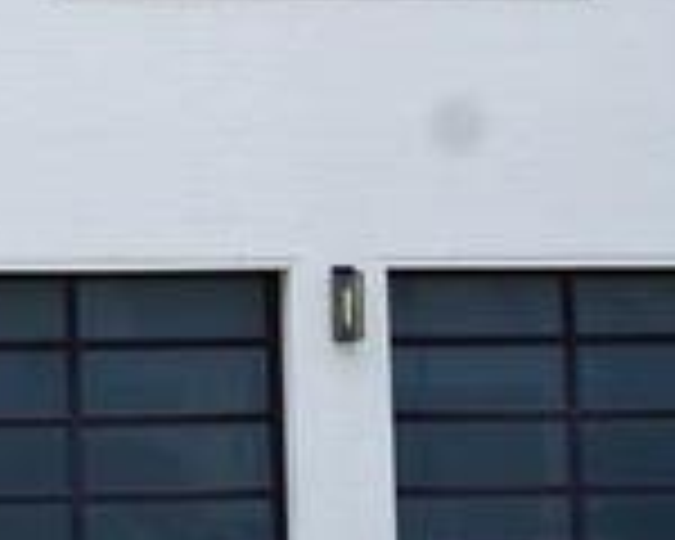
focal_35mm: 144
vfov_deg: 10.7
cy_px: 144
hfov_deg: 12.8
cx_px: -288
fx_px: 2877
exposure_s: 1/125
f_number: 9
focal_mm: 24
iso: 100
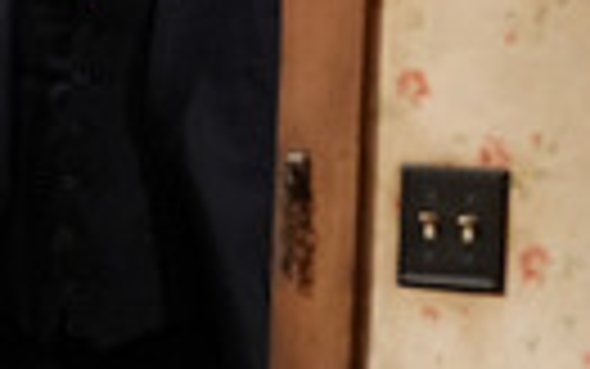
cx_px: -153
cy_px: 324
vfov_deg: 2.3
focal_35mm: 569
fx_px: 9153
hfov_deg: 3.7
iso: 8000
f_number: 2.8
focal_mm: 94
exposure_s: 1/200
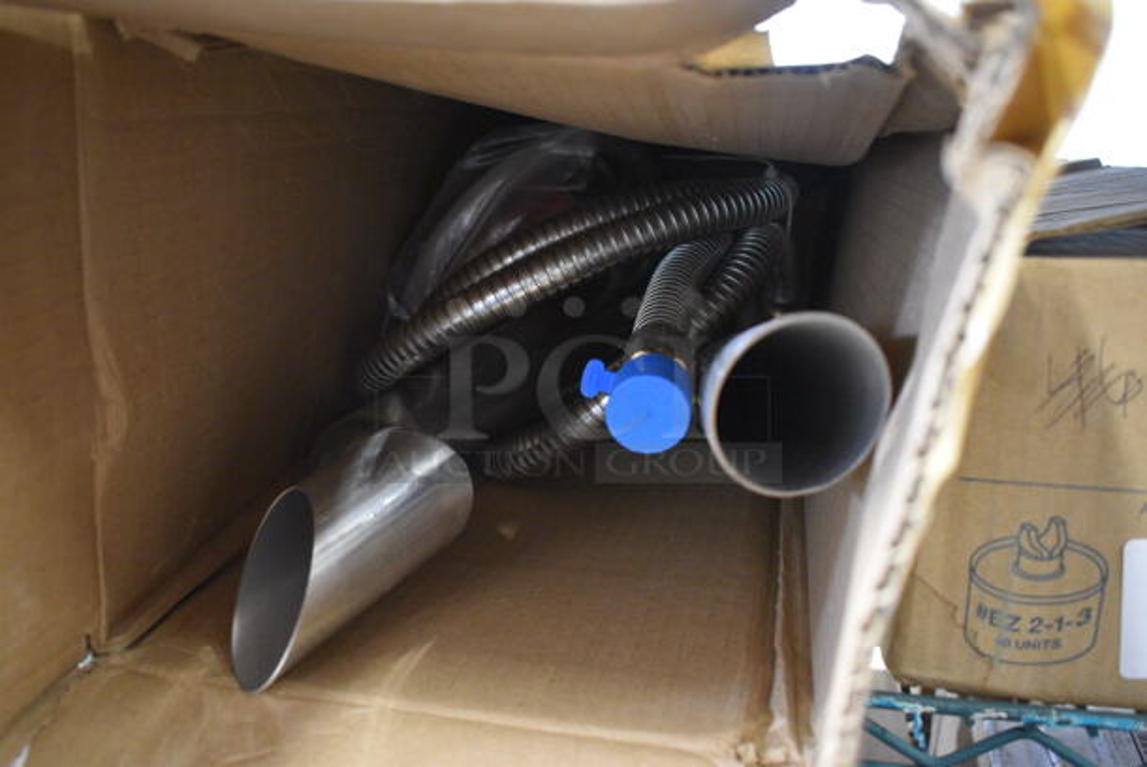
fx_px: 1005
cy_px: 384
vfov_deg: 41.8
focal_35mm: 32
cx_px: 574
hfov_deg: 59.4
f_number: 3.8
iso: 3200
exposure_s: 1/20
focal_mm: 21
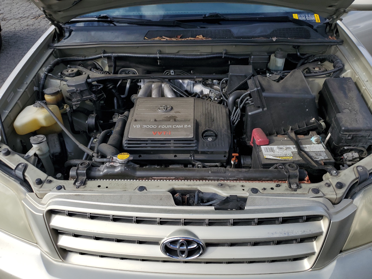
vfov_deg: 53.1
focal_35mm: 26
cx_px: 186
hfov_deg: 67.3
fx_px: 279
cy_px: 140
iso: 50
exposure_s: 1/2500
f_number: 1.5
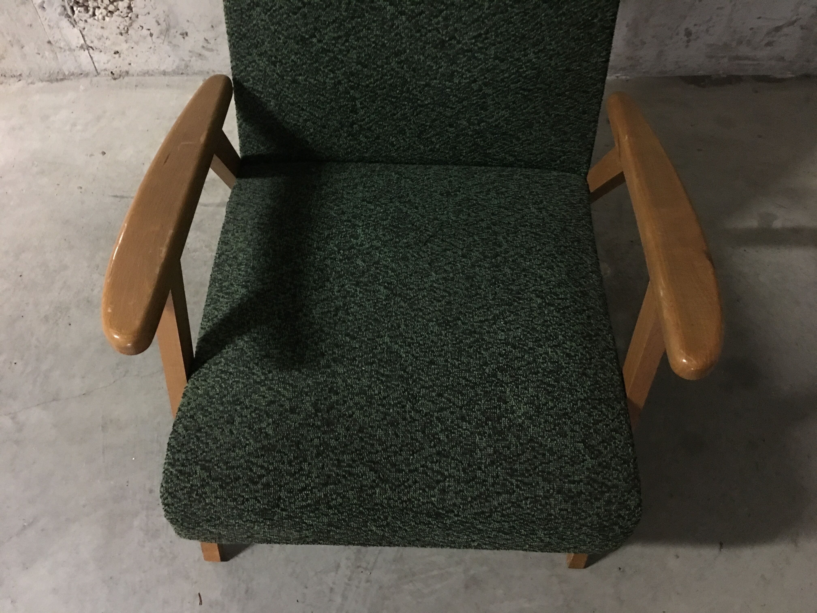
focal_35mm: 29
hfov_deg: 61.7
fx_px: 684
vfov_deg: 48.2
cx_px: 408
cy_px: 306
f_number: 2.2
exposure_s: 1/4
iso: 125
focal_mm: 4.15
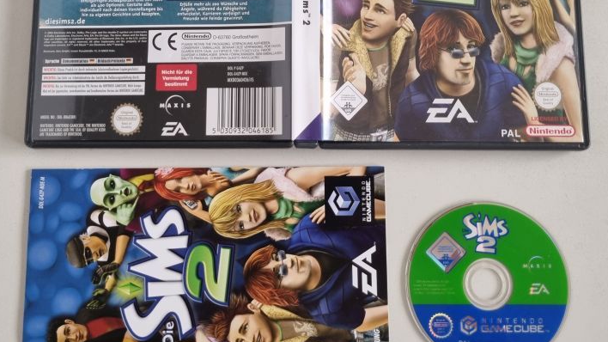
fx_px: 645
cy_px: 89
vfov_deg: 29.3
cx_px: 288
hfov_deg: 50.5
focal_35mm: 40
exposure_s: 1/100
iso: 160
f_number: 1.8
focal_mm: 5.4
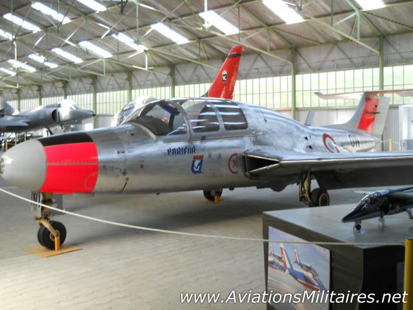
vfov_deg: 35.1
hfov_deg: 45.8
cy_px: 155
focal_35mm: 41
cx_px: 206
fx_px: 489
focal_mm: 6.72
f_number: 3.1
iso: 125
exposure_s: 1/30
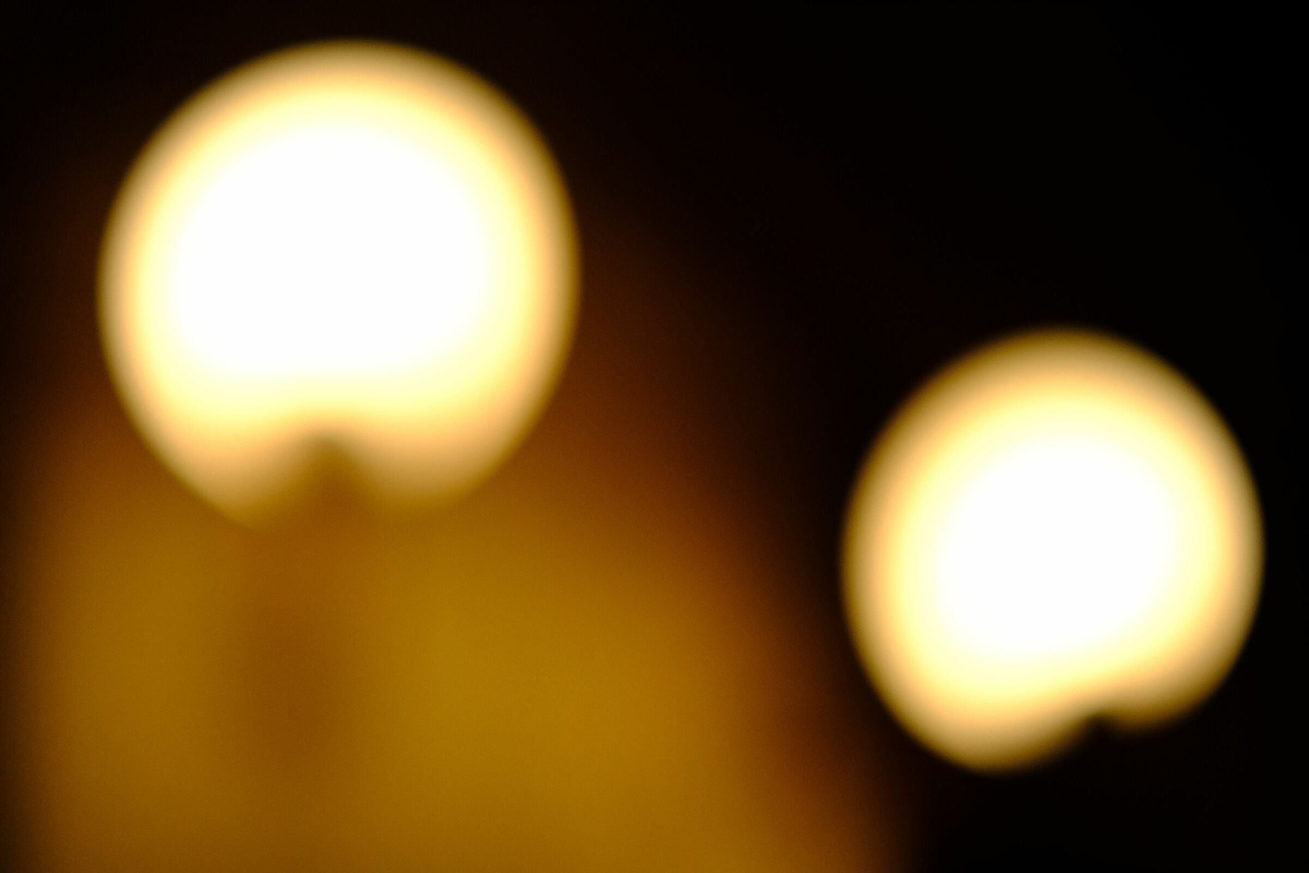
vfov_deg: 25.5
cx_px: 654
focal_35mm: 53
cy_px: 436
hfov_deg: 37.5
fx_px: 1927
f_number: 1.4
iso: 1600
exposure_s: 1/3000
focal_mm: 35
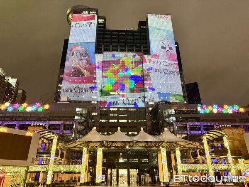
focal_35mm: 24
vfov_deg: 56.8
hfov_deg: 71.6
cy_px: 94
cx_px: 124
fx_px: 173
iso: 800
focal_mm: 6.76
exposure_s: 1/40
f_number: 1.78
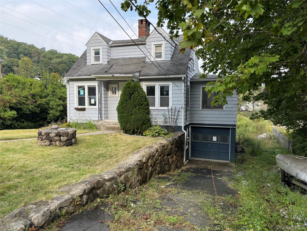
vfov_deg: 56.8
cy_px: 116
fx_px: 213
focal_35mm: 24
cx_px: 154
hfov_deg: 71.6
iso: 80
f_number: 1.78
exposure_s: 1/1010
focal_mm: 6.76
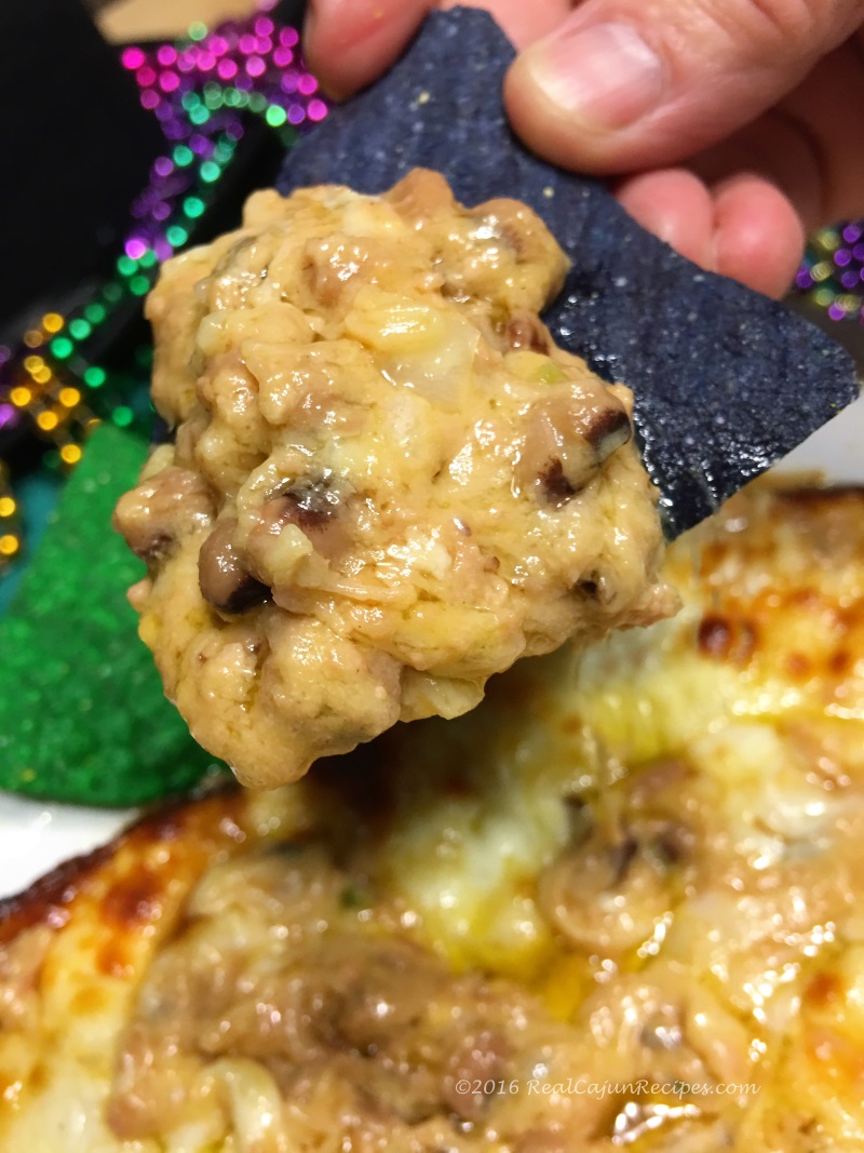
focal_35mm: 29
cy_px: 576
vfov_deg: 61.7
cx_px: 432
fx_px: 965
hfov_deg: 48.2
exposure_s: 1/15
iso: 40
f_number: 2.2
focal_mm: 4.15
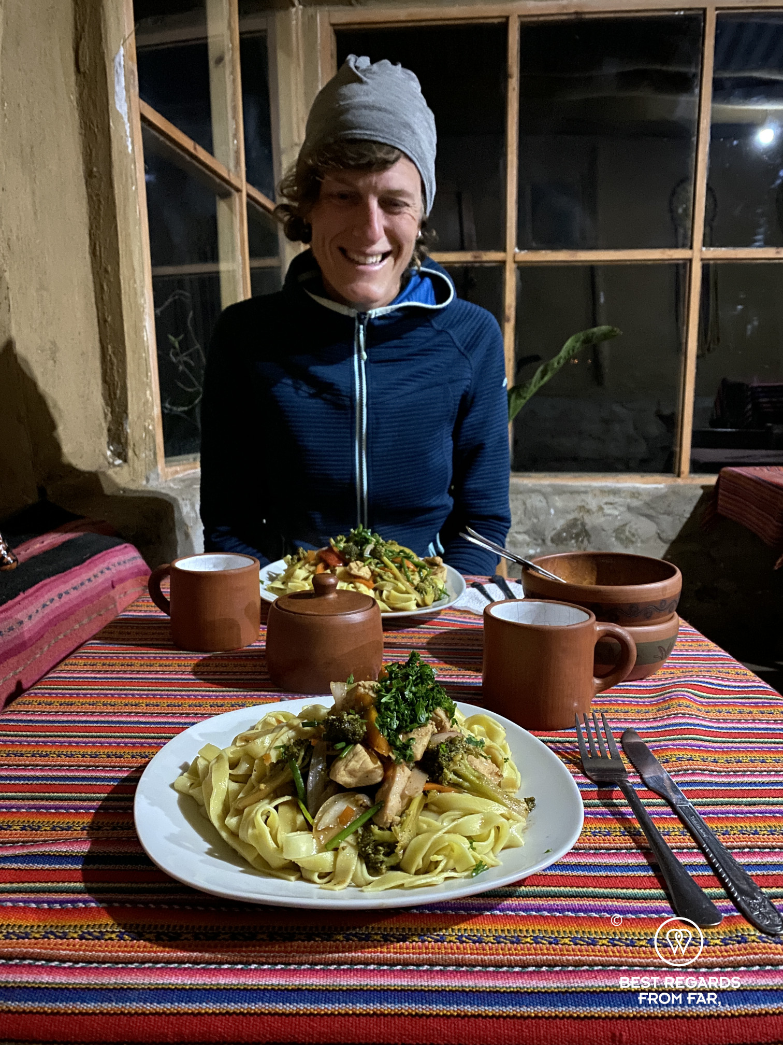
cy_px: 522
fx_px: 784
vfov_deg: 67.3
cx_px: 392
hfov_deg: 53.1
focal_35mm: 26
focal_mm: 4.25
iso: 640
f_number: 1.8
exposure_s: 1/8
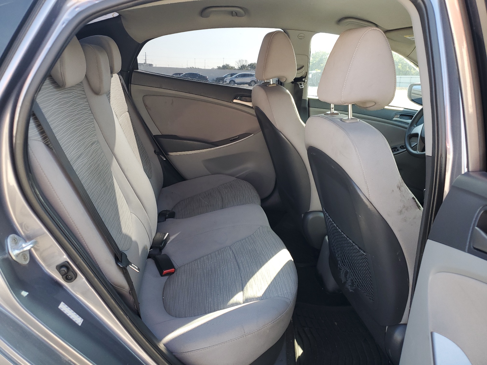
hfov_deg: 67.3
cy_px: 182
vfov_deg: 53.1
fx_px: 366
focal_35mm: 26
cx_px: 244
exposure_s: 1/149
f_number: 1.5
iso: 50
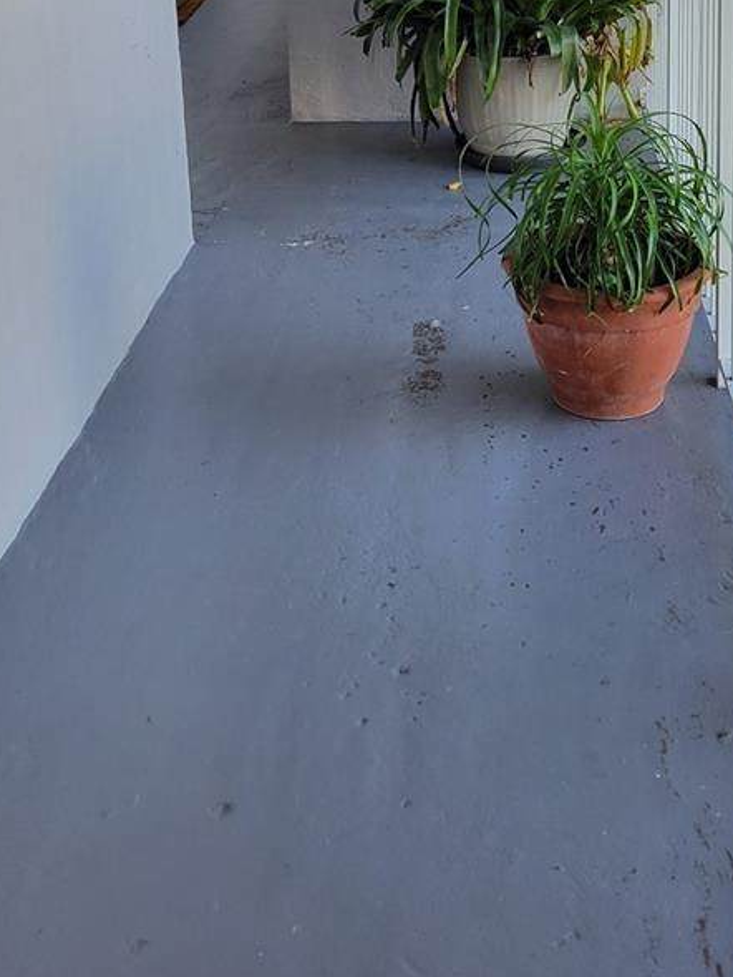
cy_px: 25
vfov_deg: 33.4
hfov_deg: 27.5
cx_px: 416
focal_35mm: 53
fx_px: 1496
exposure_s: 1/120
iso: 64
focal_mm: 5.4
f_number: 1.8
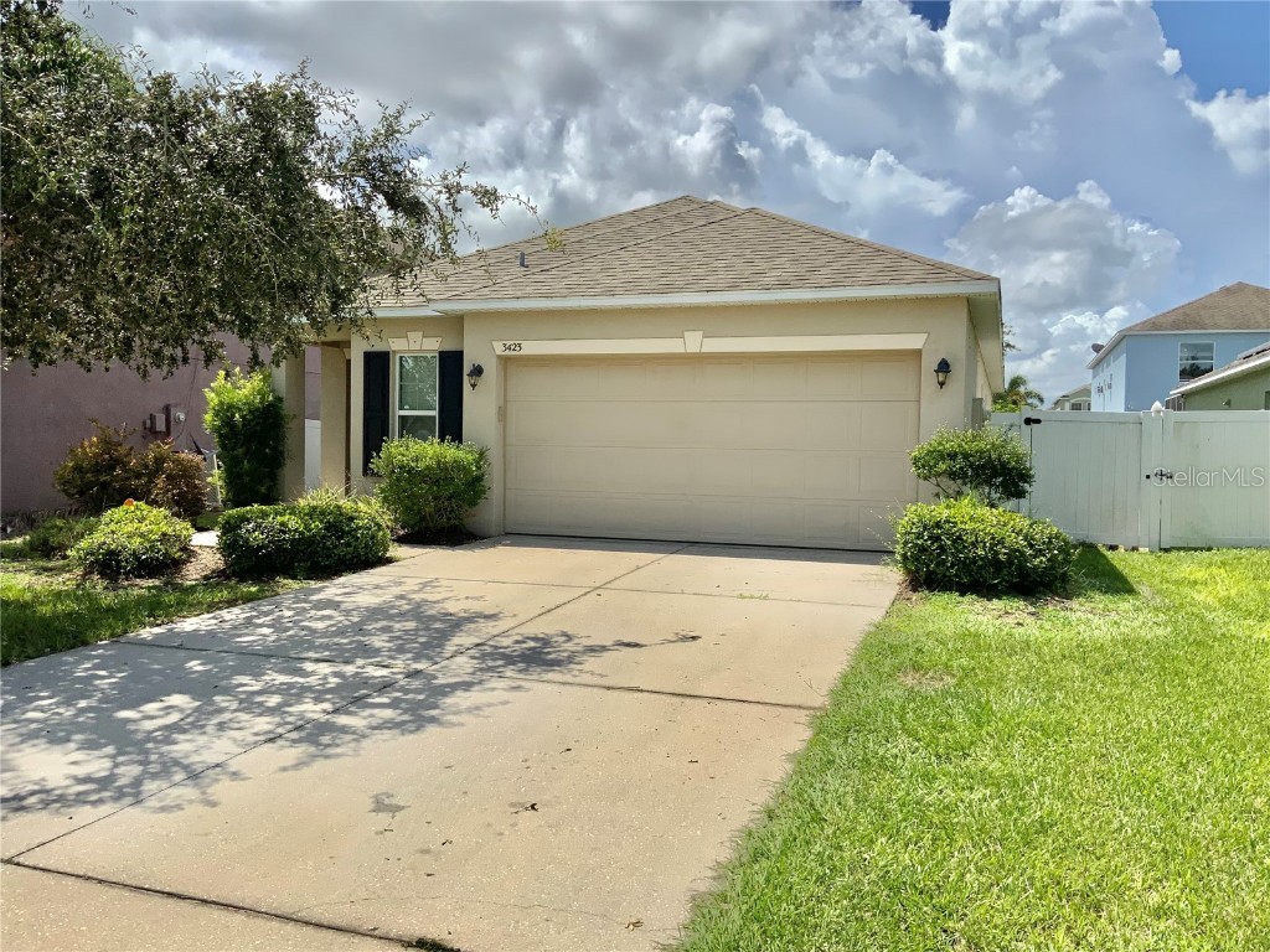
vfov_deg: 48.2
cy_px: 476
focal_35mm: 29
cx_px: 635
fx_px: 1064
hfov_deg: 61.7
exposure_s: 1/3534
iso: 20
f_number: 1.8
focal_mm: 3
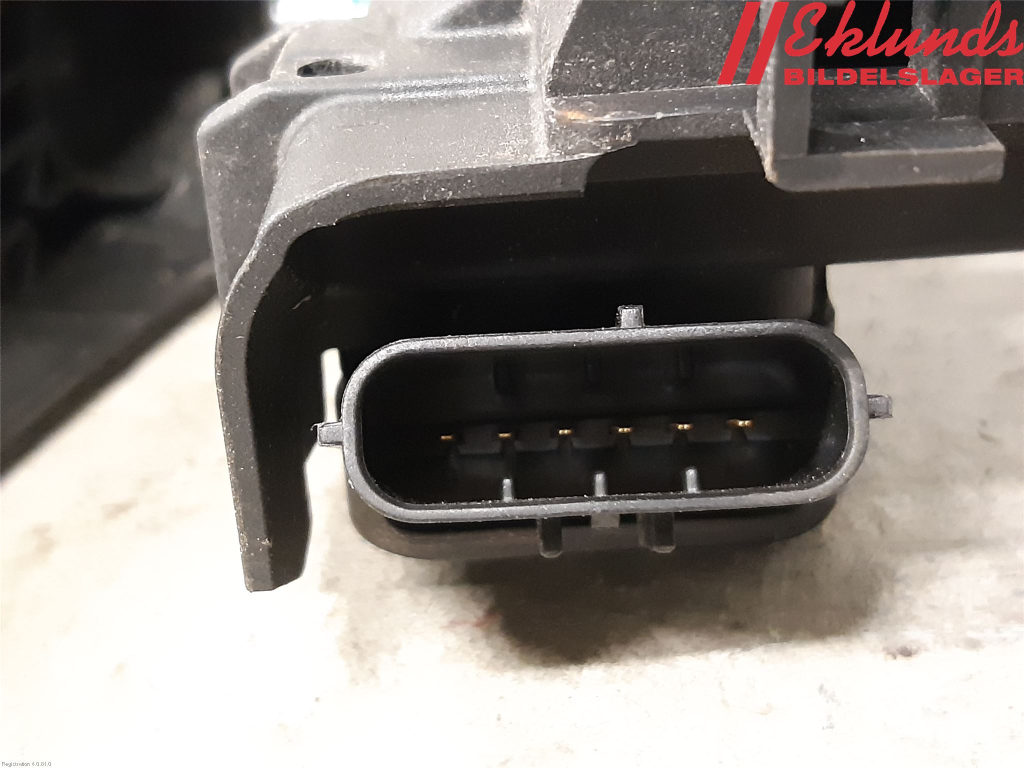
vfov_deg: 53.1
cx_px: 512
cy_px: 384
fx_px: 769
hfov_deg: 67.3
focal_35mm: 26
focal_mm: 3.93
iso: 640
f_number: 1.7
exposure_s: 1/20
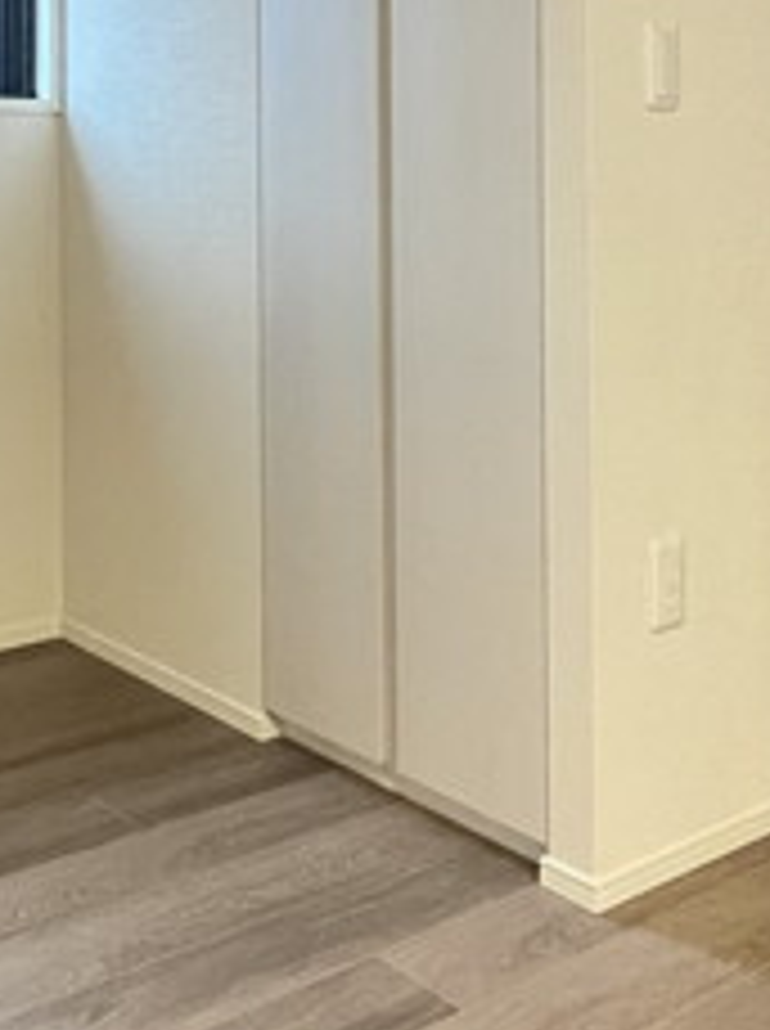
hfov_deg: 29.0
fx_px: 1457
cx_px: 158
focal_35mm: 49
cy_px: 162
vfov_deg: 37.2
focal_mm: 1.55
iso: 800
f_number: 2.4
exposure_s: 1/33
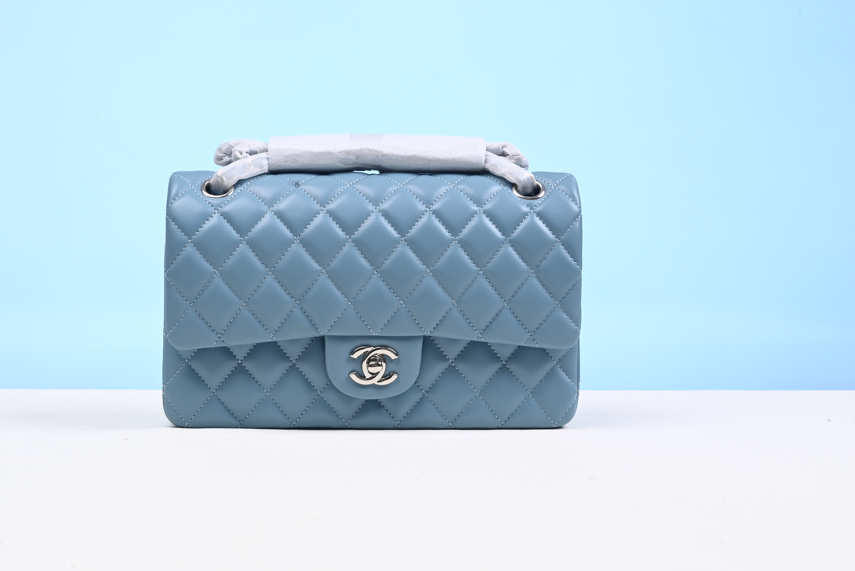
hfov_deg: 38.1
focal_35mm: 52
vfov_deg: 26.0
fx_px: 1235
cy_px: 253
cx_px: 363
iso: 100
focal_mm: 40
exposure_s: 1/2
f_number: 16
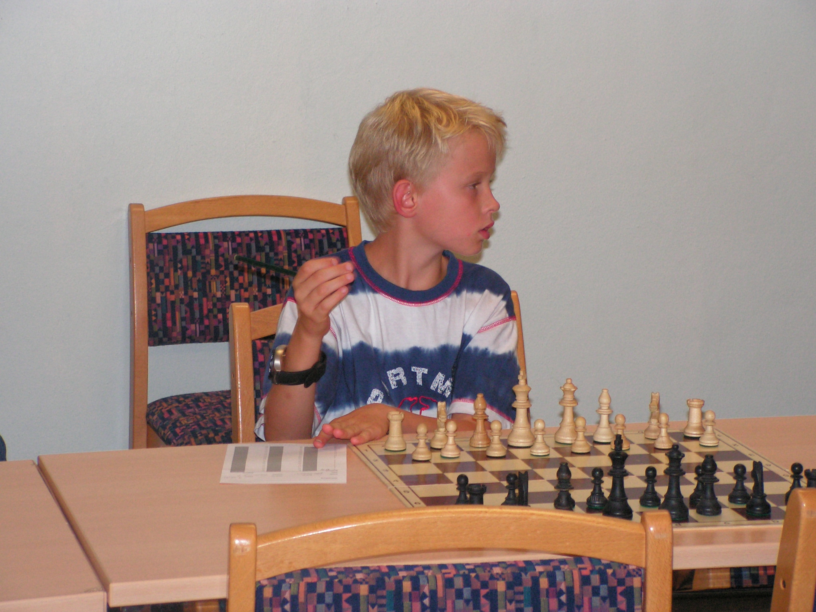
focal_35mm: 103
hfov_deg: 19.1
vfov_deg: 14.4
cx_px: 408
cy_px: 306
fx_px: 2428
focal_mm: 17.3
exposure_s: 1/100
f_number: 3.4
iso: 200
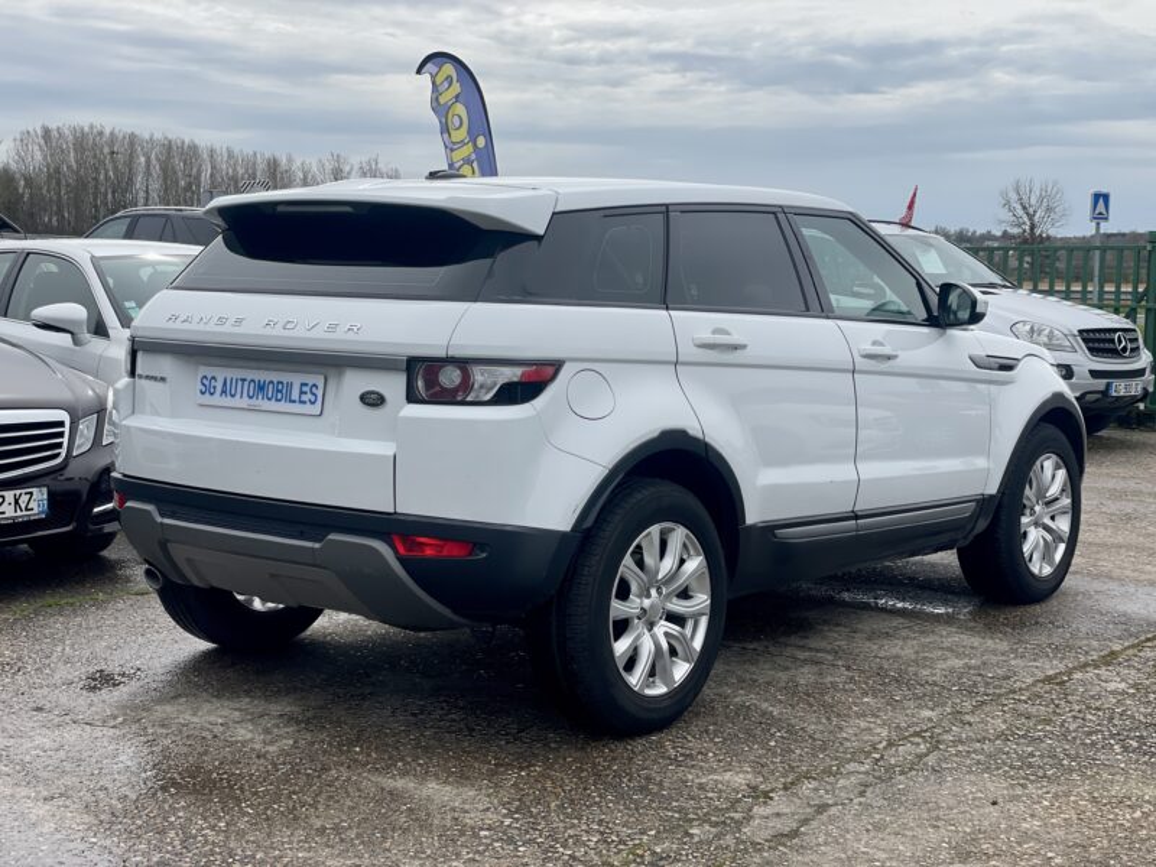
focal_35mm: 52
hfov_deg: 36.8
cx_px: 578
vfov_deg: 28.0
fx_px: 1737
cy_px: 434
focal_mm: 6
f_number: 2
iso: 32
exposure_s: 1/1776
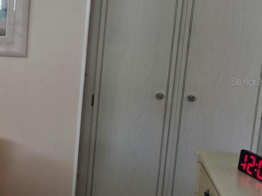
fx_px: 530
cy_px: 81
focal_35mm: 70
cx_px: -121
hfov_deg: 23.0
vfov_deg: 21.0
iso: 250
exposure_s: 1/120
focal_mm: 6.3
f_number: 1.7
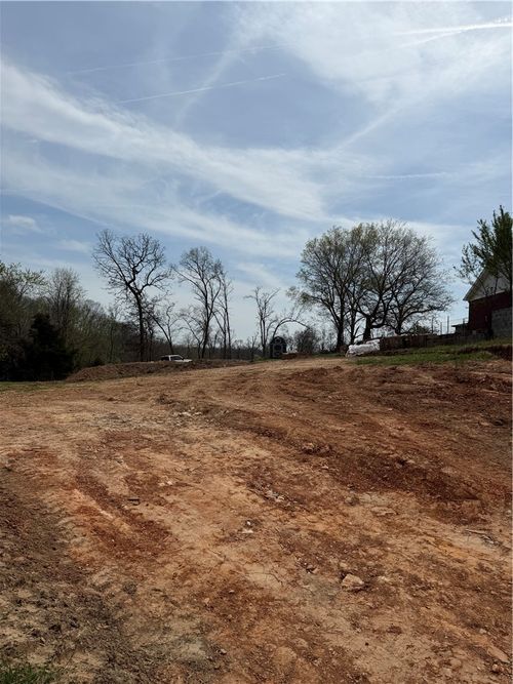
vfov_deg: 71.6
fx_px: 474
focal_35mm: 24
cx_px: 256
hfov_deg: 56.8
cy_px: 342
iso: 80
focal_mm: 6.76
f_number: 1.78
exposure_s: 1/14286
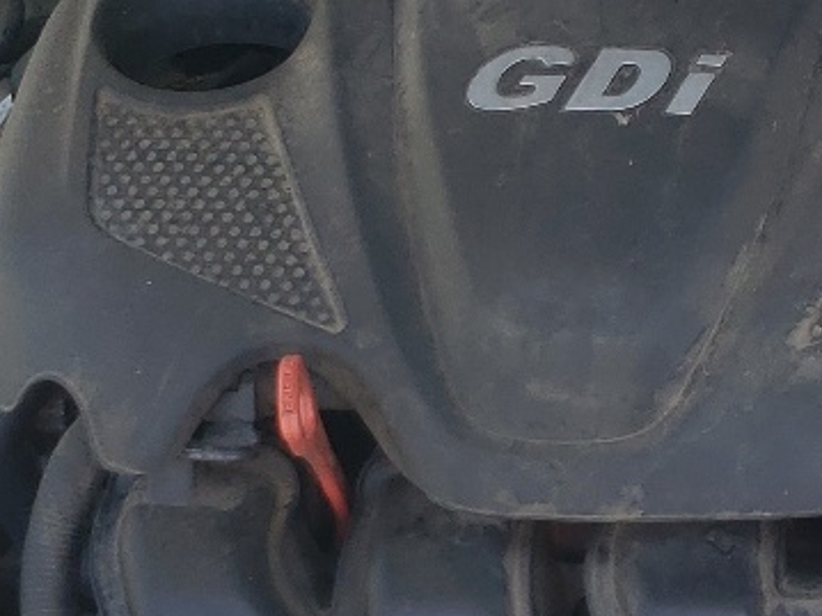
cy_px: 385
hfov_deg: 16.6
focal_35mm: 116
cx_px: 847
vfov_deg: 12.8
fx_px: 2754
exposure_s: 1/455
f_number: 1.5
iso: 50
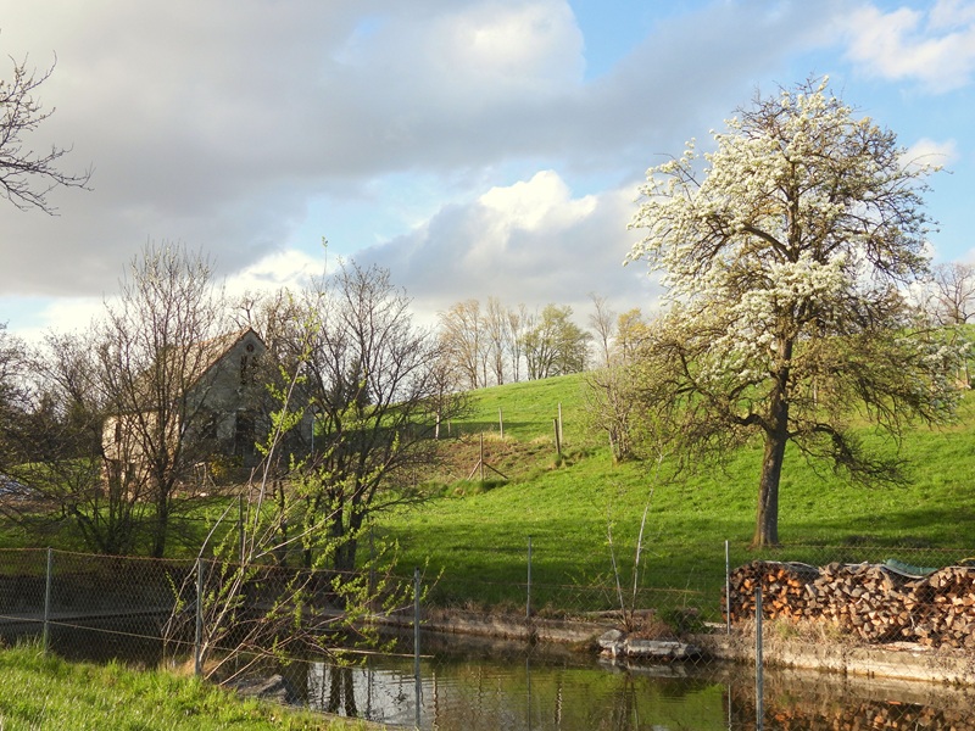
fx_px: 1211
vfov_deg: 33.6
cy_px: 366
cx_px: 488
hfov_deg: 43.9
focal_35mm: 43
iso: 100
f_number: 3.2
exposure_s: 1/640
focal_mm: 7.7
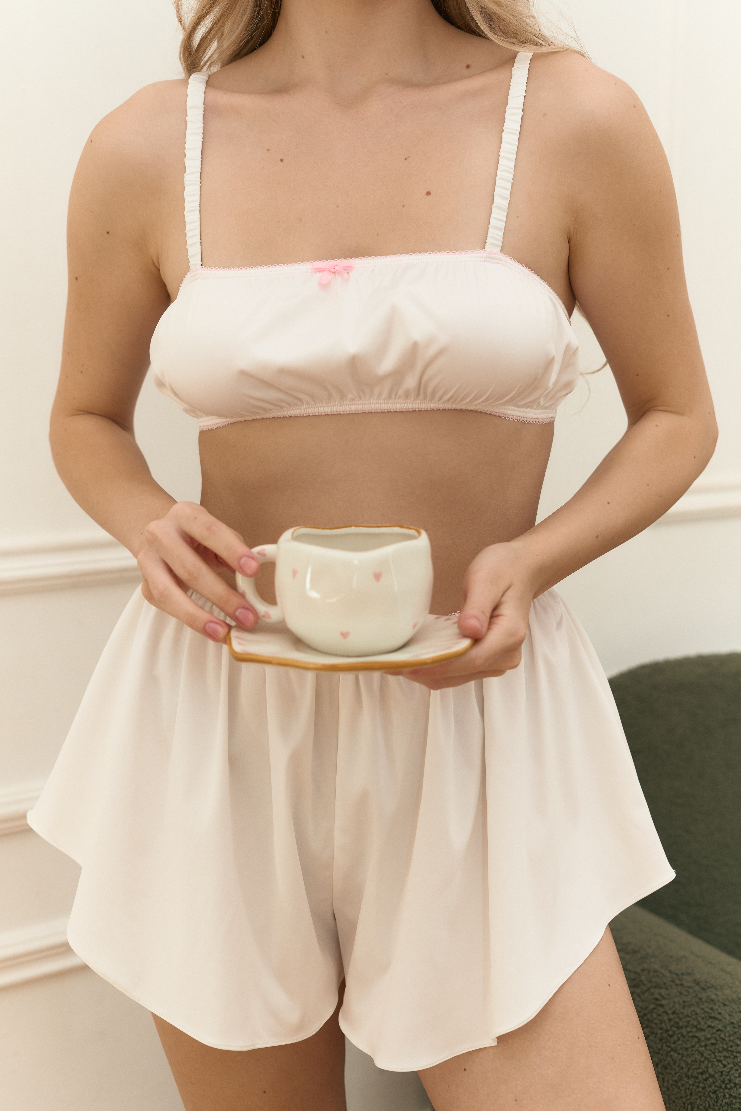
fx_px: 1544
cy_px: 556
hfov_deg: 27.0
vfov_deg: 39.6
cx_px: 370
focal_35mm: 50
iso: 400
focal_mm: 50
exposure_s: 1/200
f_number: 4
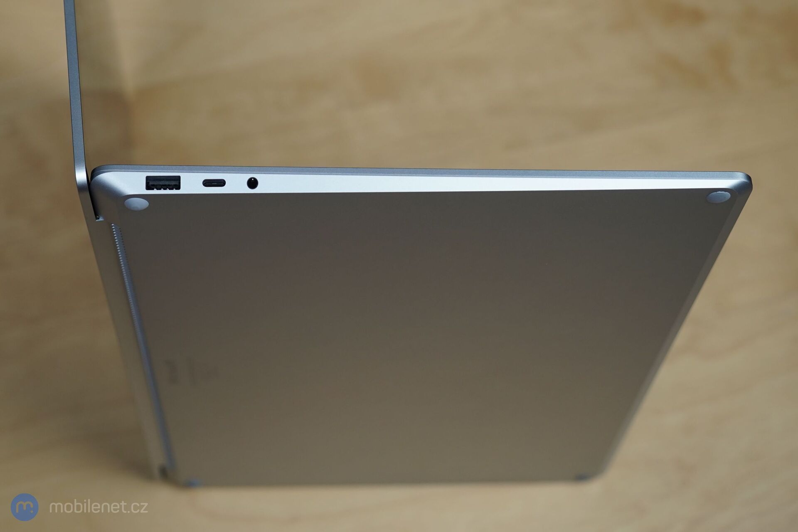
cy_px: 266
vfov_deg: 30.5
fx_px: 975
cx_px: 399
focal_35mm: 44
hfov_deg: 44.5
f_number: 4
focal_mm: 44
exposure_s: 1/250
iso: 640
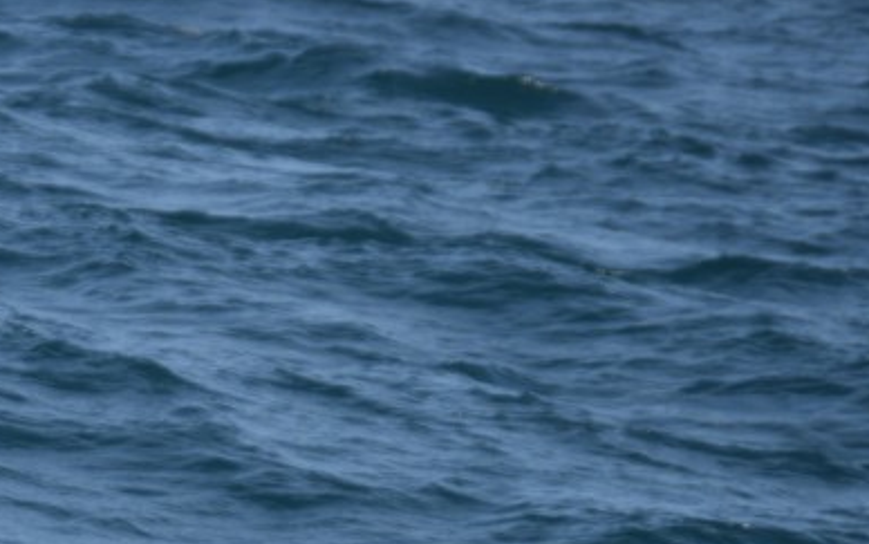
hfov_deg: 3.2
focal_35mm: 659
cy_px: 752
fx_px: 15626
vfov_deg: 2.0
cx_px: -60
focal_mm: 155
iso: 200
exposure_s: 1/1600
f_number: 5.6
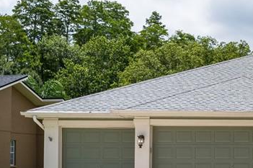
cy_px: 151
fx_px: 501
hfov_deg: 23.8
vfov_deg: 18.7
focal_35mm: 71
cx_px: 355
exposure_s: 1/500
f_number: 11
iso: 250
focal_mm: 24.5
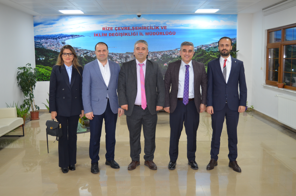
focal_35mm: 38
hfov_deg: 51.4
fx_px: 308
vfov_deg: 35.3
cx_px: 148
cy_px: 98
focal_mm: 25
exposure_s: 1/60
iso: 560
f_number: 4
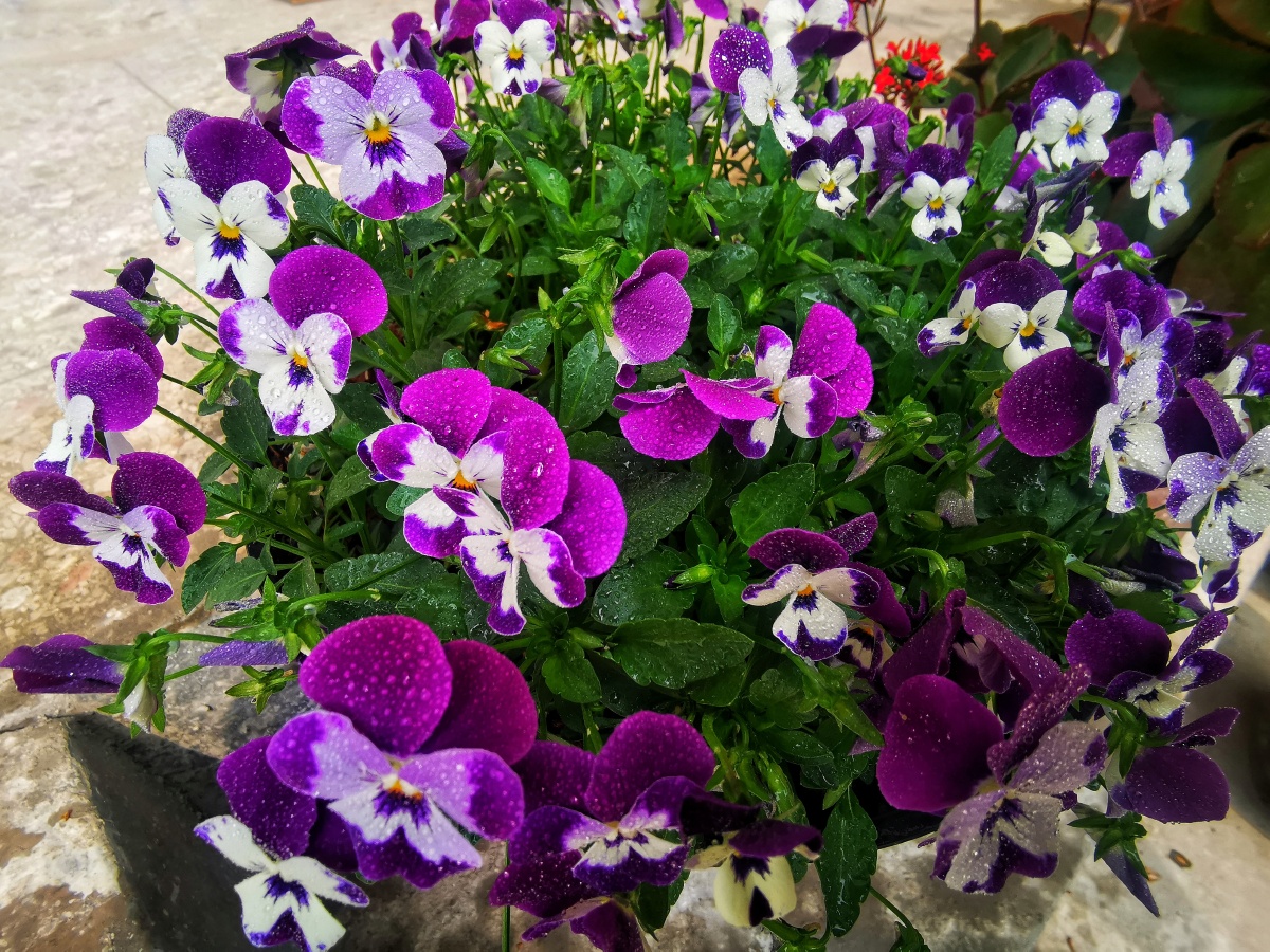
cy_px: 476
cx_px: 635
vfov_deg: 74.7
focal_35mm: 17
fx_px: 624
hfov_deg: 91.0
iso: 50
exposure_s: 1/292
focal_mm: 2.26
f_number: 2.2
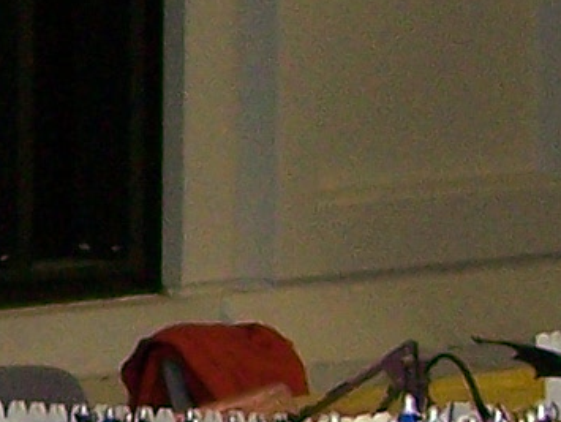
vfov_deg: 4.9
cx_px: -687
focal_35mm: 303
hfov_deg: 6.3
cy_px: 155
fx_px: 4916
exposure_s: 1/60
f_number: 2.8
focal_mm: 6.3
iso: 160
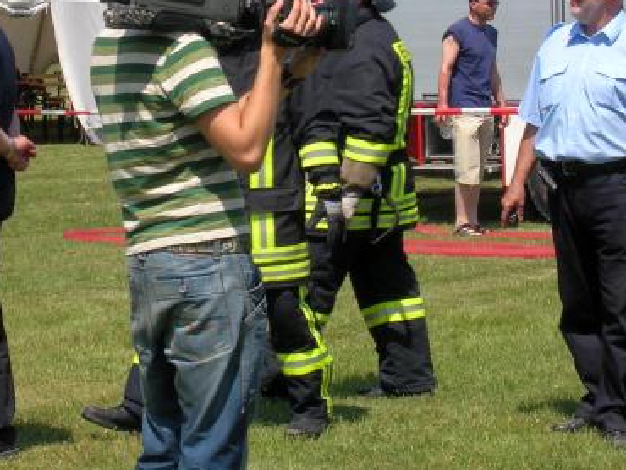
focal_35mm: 176
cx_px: 252
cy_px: 127
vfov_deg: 8.4
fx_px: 3185
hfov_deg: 11.2
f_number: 8.2
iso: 50
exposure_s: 1/140
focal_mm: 17.1
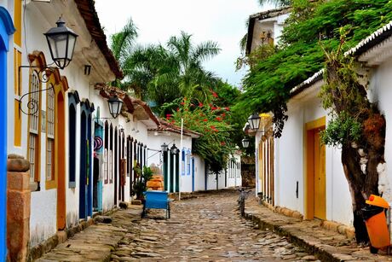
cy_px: 131
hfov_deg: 26.0
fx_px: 850
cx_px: 196
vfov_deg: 17.5
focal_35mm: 78
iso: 400
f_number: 10
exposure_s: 1/200
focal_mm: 52
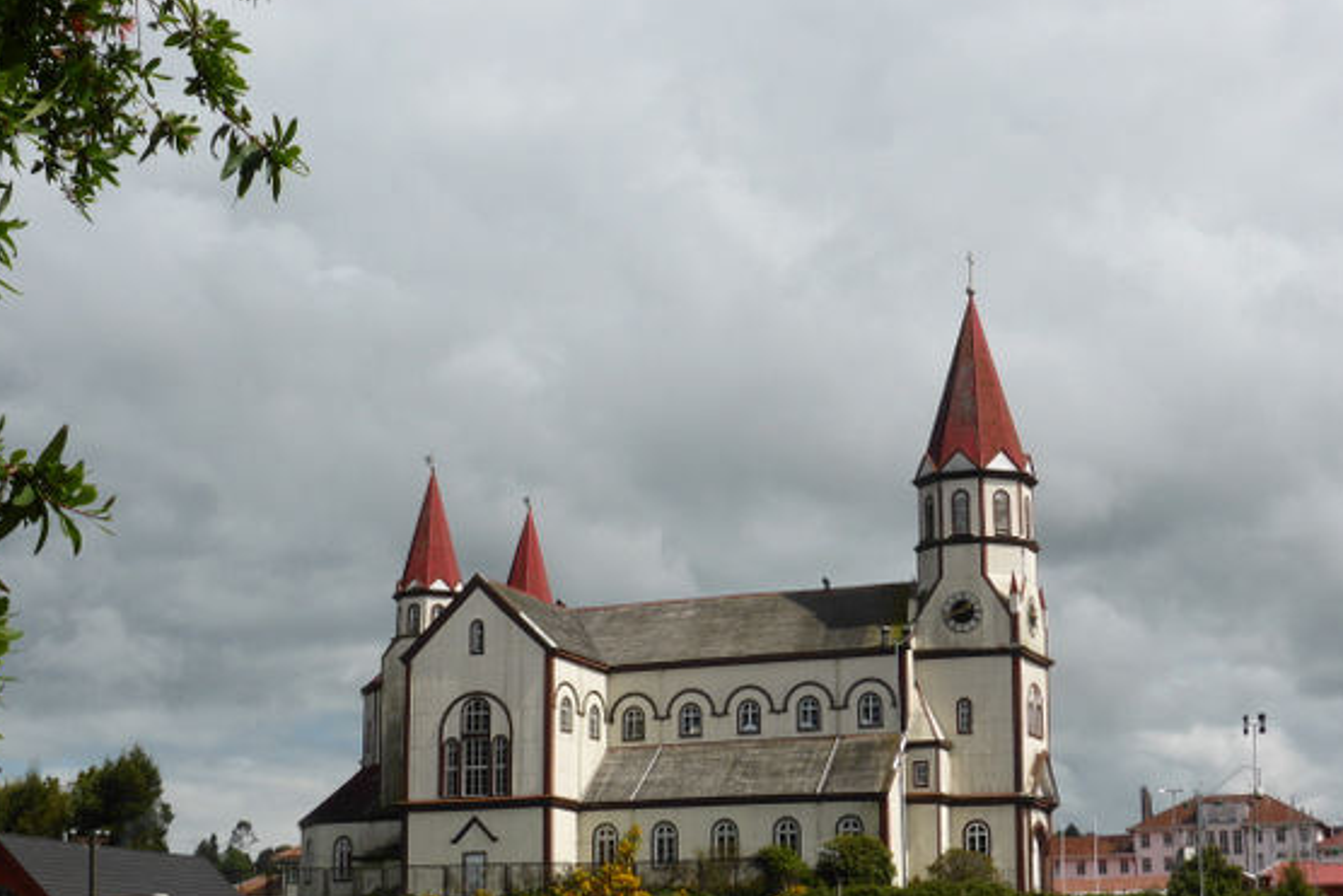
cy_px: 485
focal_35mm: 64
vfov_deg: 21.2
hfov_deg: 31.4
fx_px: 2388
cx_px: 633
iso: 100
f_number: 4.6
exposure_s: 1/1600
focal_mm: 9.7
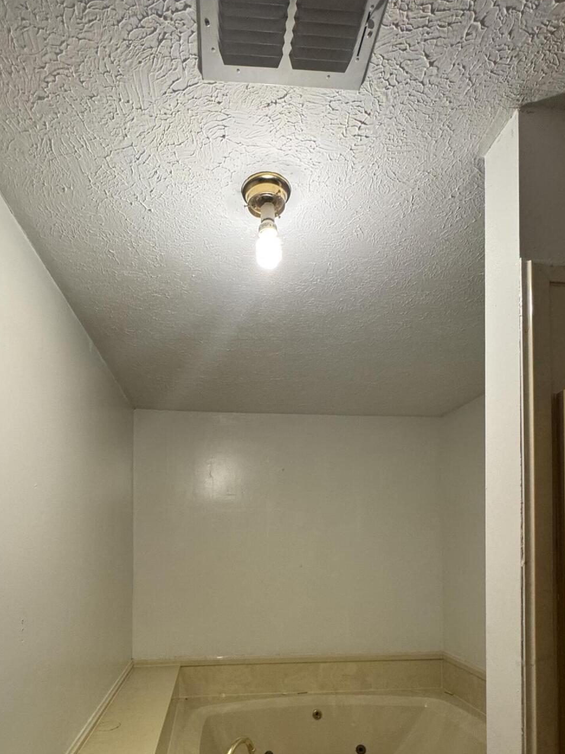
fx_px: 479
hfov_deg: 61.0
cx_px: 259
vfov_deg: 72.6
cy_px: 537
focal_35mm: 22
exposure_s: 1/60
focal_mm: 2.22
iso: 160
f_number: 2.2
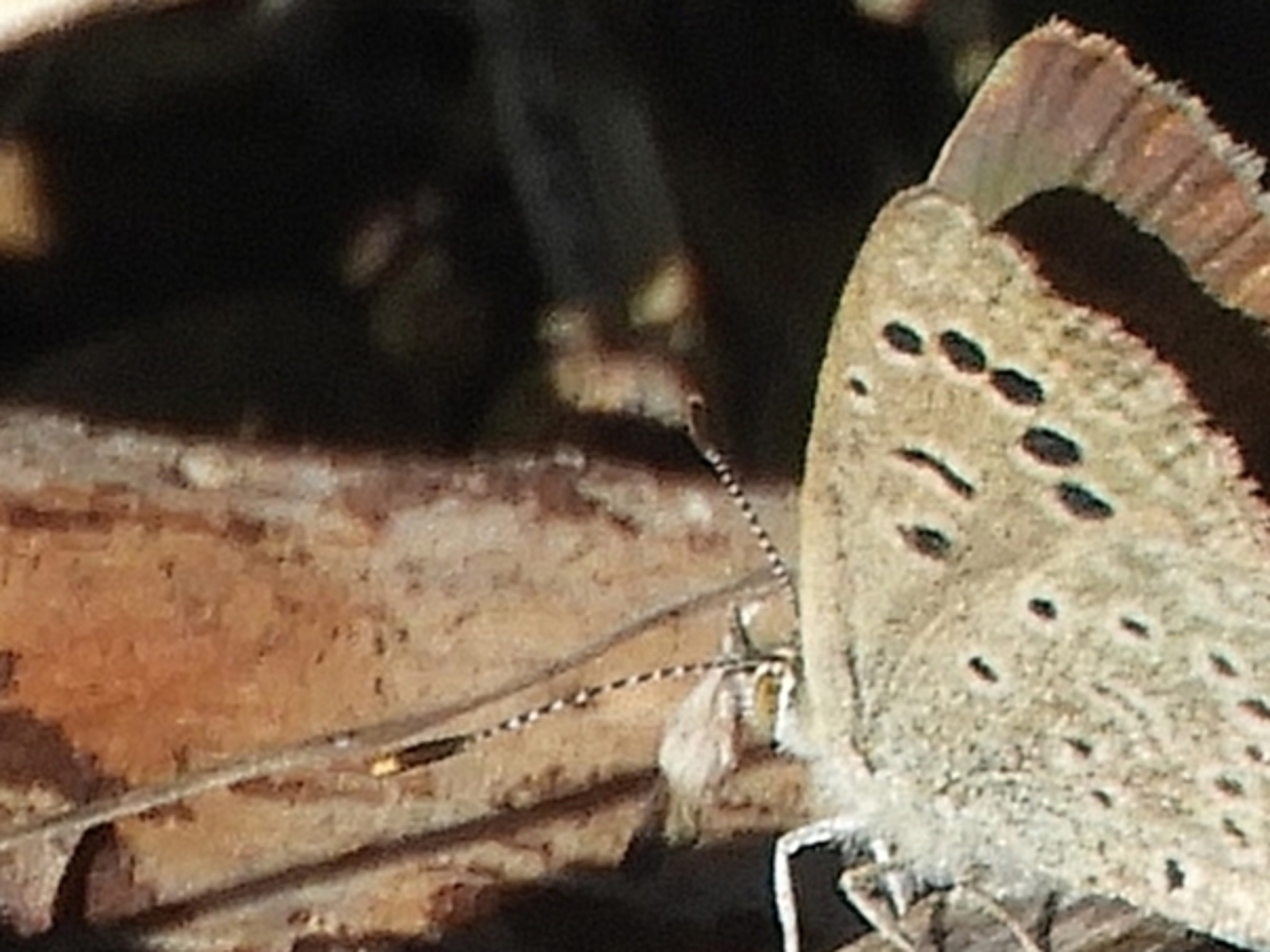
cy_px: 709
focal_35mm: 1040
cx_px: 1142
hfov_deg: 1.9
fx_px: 38148
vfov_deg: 1.4
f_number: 5.6
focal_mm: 98.5
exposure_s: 1/400
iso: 100
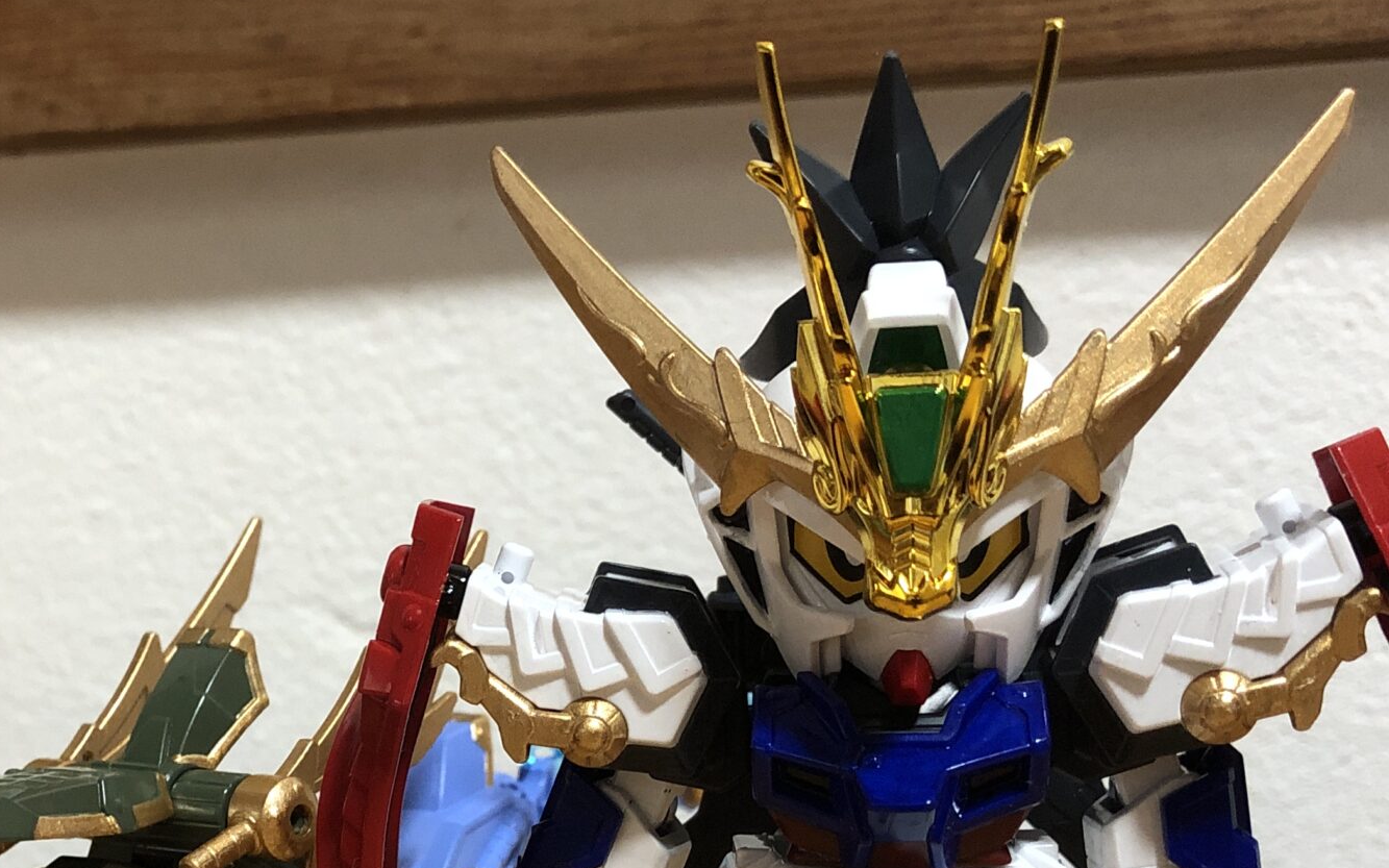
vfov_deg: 22.1
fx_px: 2158
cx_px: 356
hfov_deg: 35.0
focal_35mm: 57
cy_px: 809
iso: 100
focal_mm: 3.99
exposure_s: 1/17
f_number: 1.8
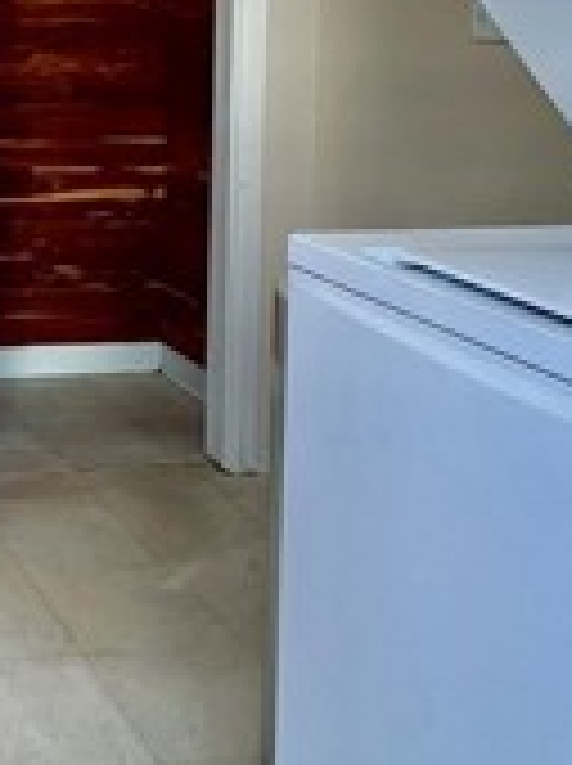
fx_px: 1082
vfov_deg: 36.7
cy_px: 86
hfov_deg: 23.9
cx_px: -266
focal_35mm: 49
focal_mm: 1.57
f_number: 1.8
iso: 32
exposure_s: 1/127
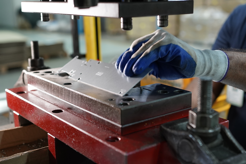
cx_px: 123
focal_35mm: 52
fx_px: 355
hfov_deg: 38.2
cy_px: 82
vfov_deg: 26.0
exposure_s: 1/160
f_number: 3.2
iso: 2000
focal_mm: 35
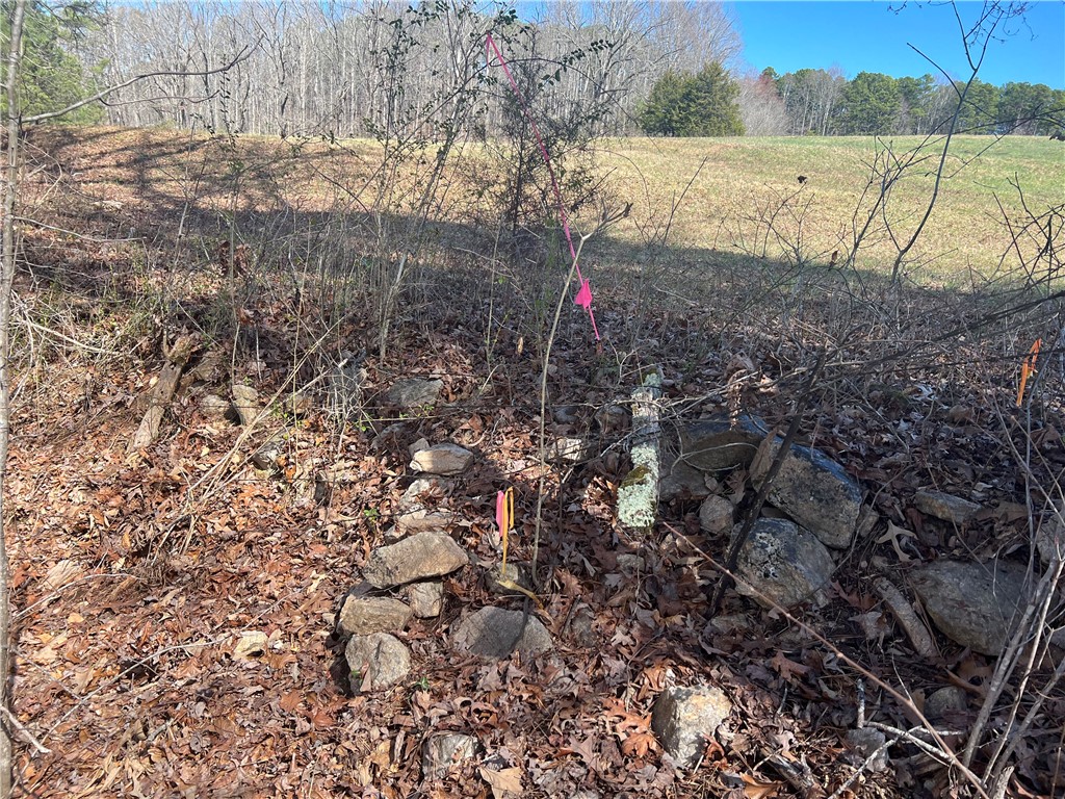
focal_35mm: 26
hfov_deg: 67.3
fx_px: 800
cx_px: 532
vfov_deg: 53.1
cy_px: 400
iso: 50
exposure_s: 1/853
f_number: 1.5
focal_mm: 5.7
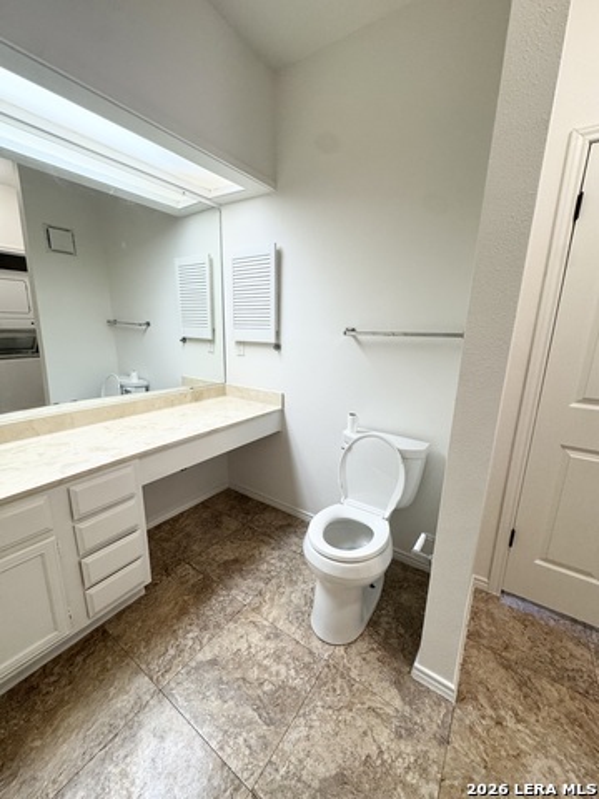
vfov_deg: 102.1
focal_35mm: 14
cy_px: 400
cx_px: 300
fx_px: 323
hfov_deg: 85.7
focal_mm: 2.22
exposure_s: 1/120
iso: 160
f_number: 2.2
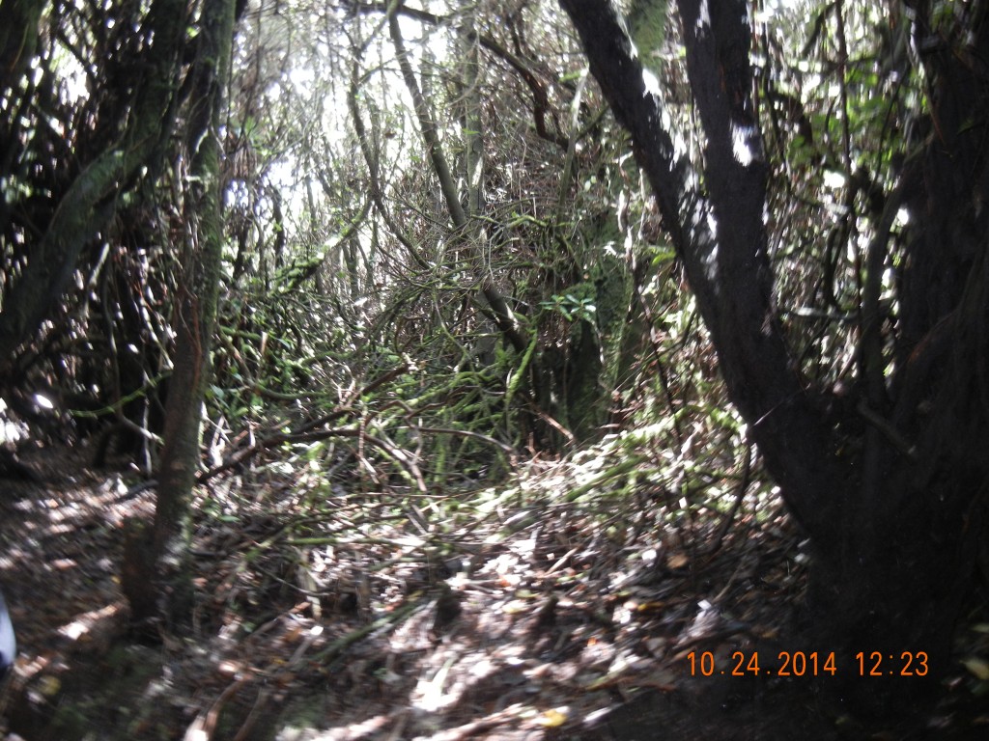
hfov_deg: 60.0
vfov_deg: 46.8
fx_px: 857
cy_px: 370
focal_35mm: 30
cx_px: 494
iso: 294
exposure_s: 1/7.2
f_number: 3.5
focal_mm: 5.4
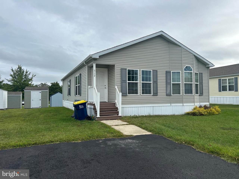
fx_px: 180
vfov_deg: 53.1
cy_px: 90
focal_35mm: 26
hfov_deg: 67.3
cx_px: 120
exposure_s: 1/2299
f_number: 1.5
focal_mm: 5.7
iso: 50
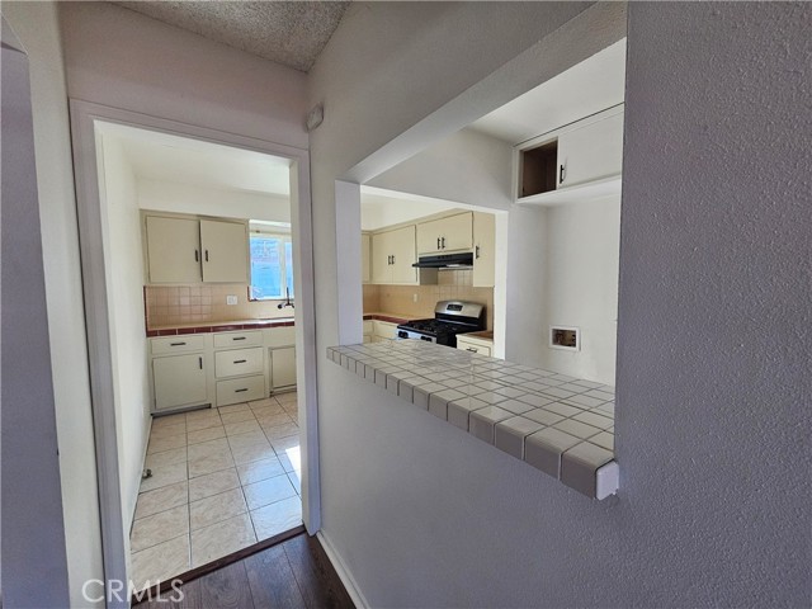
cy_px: 304
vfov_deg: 89.9
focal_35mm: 13
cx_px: 406
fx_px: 305
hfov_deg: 106.2
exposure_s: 1/359
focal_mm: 2.2
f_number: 2.2
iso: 250
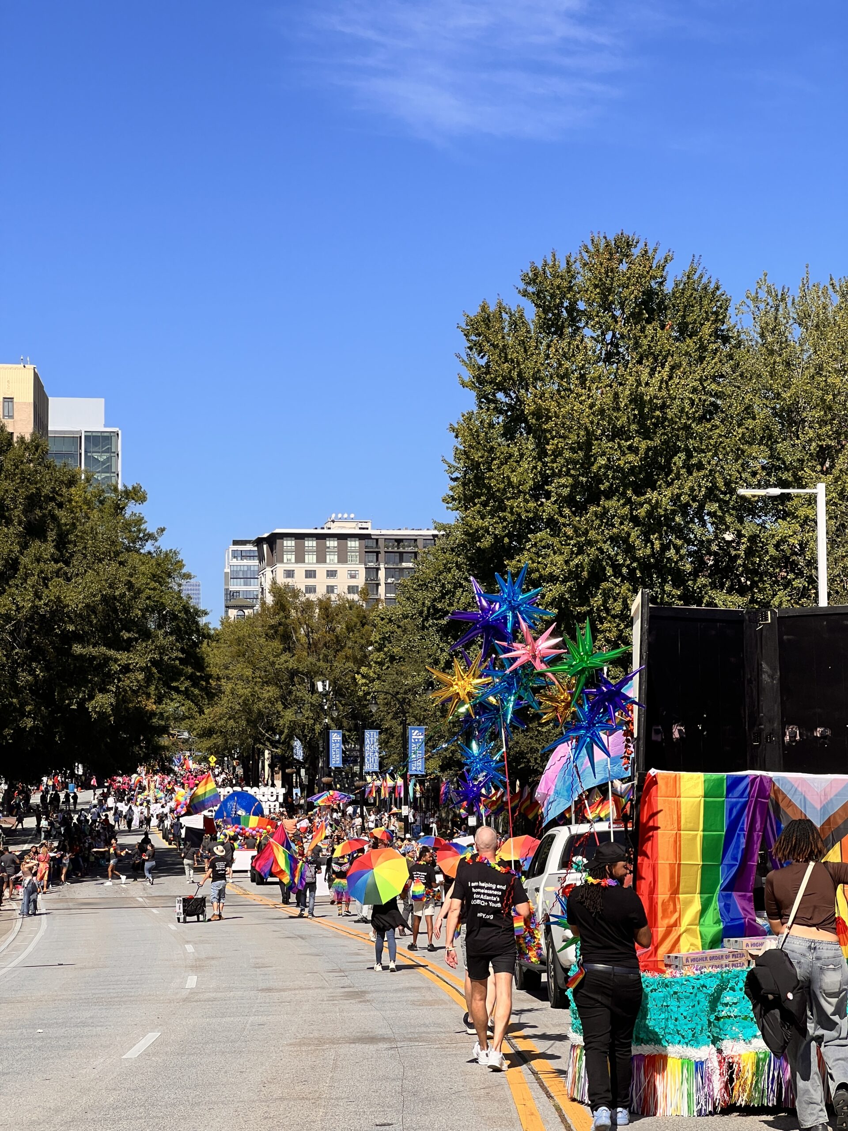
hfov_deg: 19.1
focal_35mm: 77
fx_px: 2515
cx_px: 424
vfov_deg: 25.3
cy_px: 566
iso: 32
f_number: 2.8
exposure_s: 1/874
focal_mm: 9
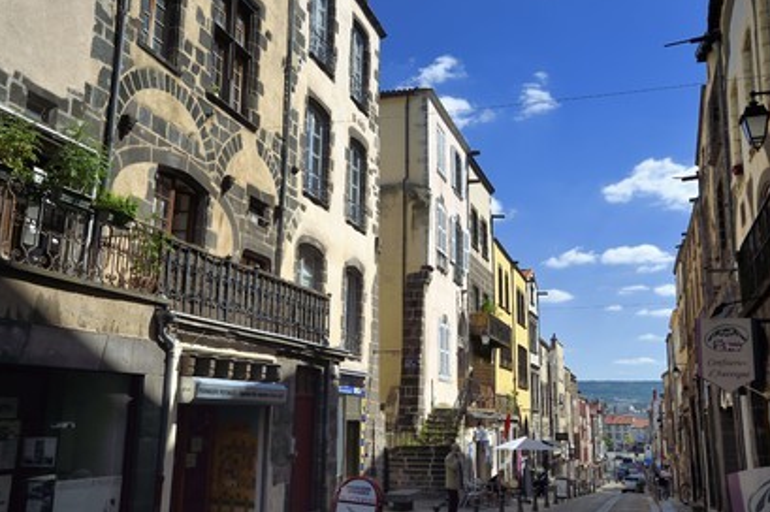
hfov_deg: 51.9
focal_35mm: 37
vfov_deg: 35.9
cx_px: 382
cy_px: 250
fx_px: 791
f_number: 16
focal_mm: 36
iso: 200
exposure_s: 1/250
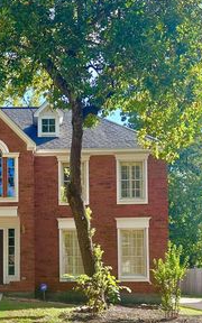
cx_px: 47
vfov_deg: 45.2
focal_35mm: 44
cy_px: 177
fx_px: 388
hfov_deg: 28.7
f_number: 1.78
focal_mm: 6.86
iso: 80
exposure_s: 1/2028
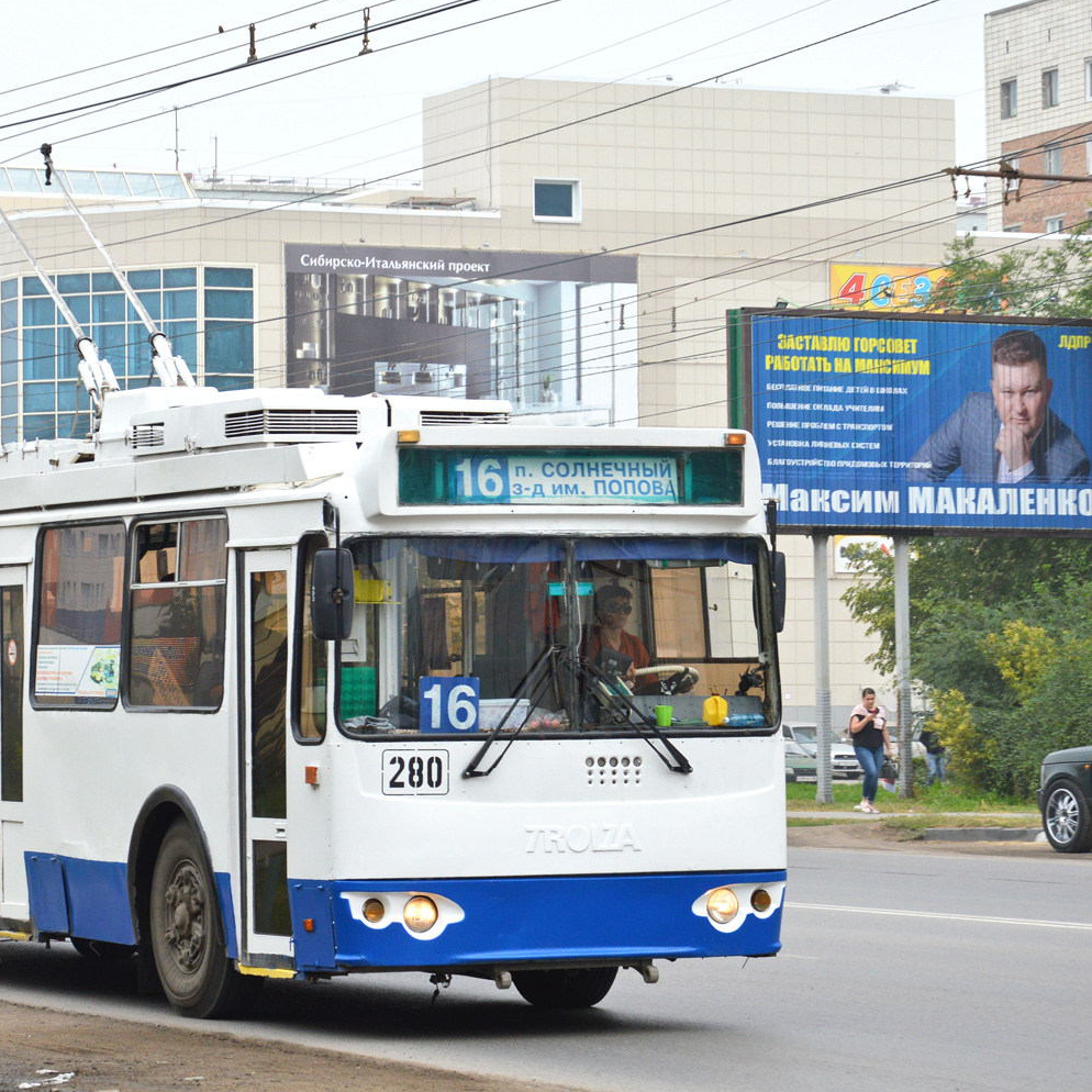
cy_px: 544
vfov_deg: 13.7
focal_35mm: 127
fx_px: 4533
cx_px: 269
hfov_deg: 13.7
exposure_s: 1/400
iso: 200
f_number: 7.1
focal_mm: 66
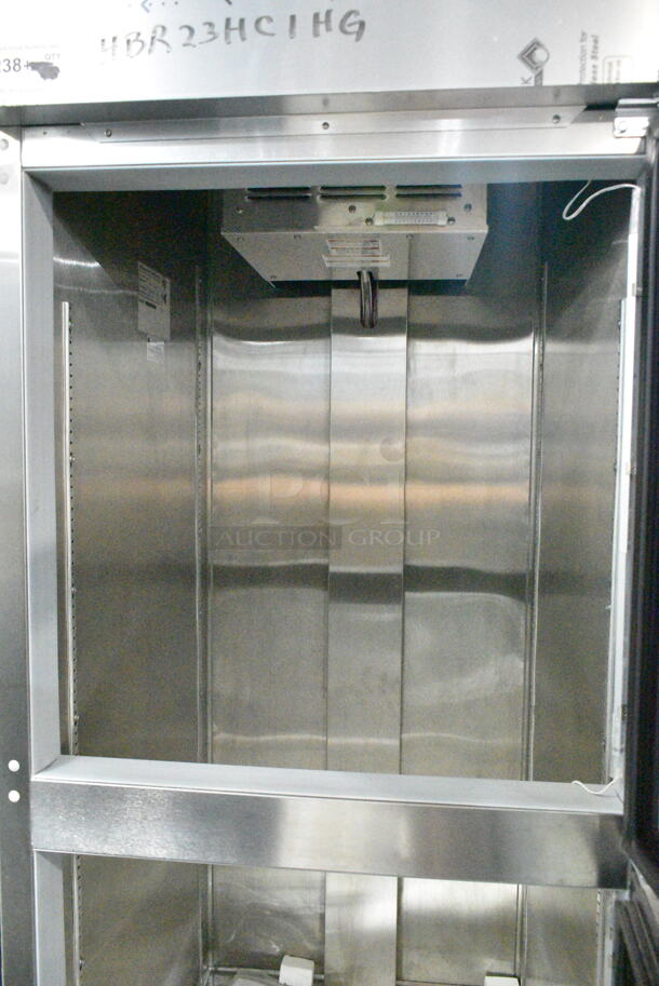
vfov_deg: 61.9
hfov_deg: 43.7
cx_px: 330
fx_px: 822
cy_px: 493
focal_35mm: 30
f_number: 7.1
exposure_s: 1/200
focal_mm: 20
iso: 25600
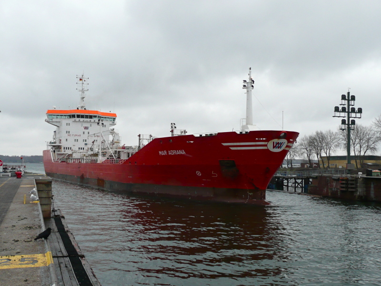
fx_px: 495
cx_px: 190
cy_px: 143
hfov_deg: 42.1
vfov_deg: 32.2
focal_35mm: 45
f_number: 4.1
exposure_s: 1/100
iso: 200
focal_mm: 7.3
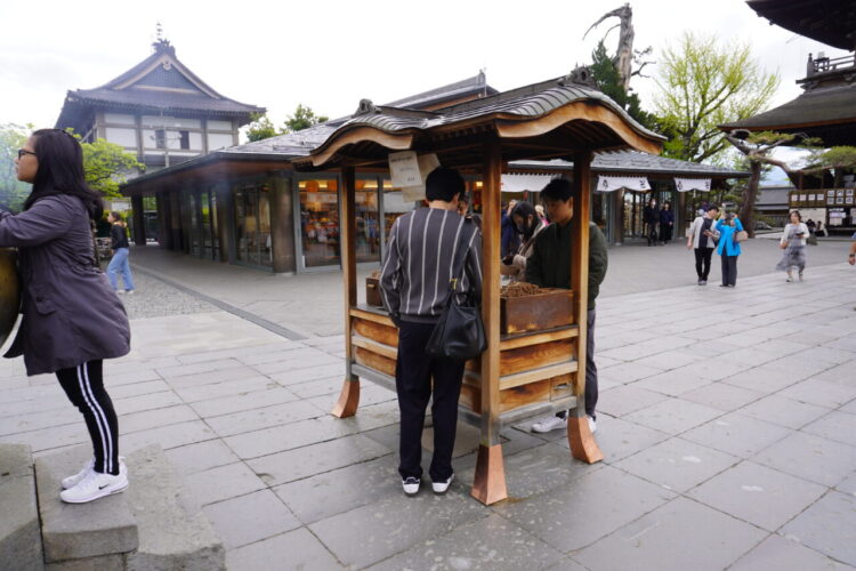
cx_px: 428
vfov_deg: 53.1
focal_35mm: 24
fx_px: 571
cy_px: 286
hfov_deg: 73.7
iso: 100
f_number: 7.1
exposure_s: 1/100
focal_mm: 16
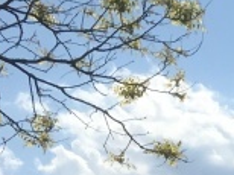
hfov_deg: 9.2
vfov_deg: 7.0
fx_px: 1303
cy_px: 502
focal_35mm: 193
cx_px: 567
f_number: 2.2
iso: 25
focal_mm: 4.15
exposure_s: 1/3846
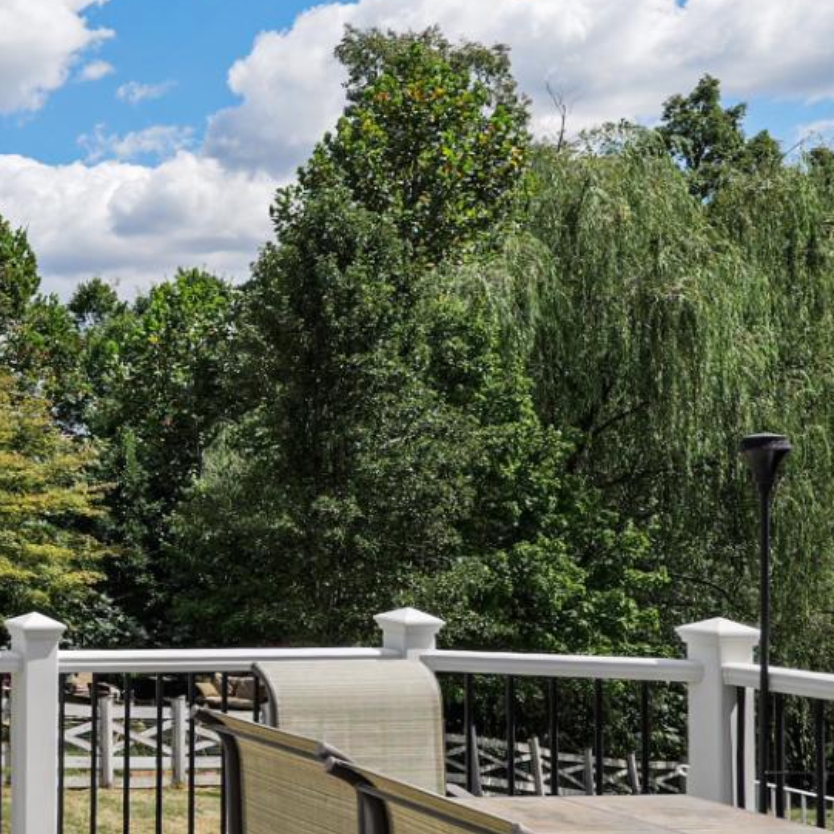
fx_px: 1227
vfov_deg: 37.4
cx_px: -450
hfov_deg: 26.2
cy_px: 491
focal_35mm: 45
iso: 100
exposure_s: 1/500
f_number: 6.3
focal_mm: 14
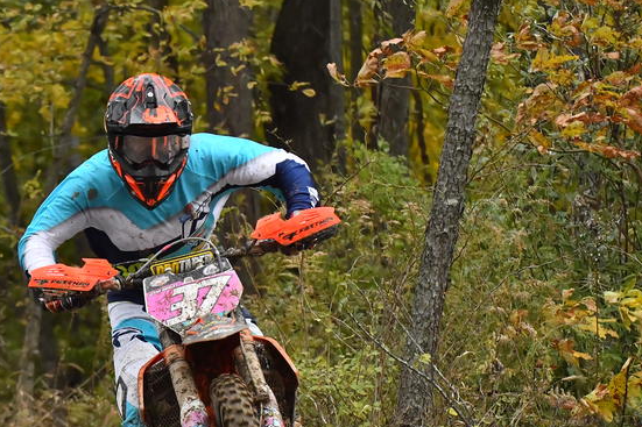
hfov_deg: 7.0
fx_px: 5205
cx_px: 136
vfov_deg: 4.7
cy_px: 347
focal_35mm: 292
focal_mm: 110
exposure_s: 1/1250
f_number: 5
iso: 2000
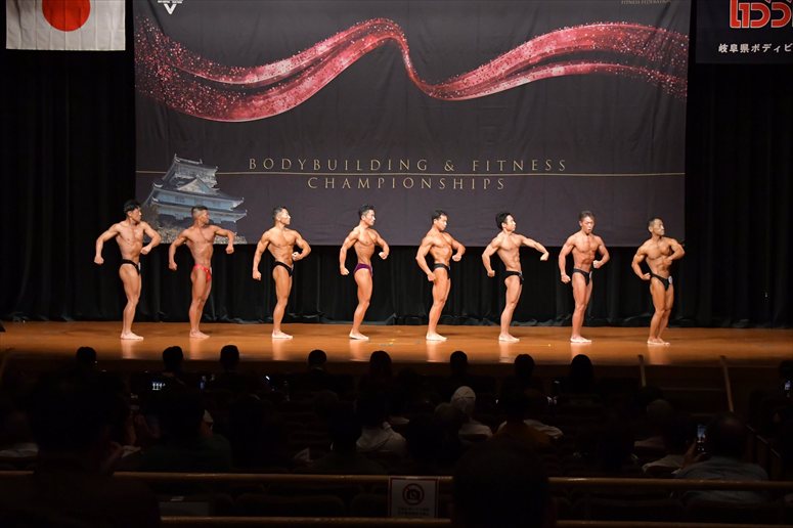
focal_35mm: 84
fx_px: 1849
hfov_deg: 24.2
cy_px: 264
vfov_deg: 16.2
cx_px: 396
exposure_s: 1/400
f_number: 5.6
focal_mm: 56
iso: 6400
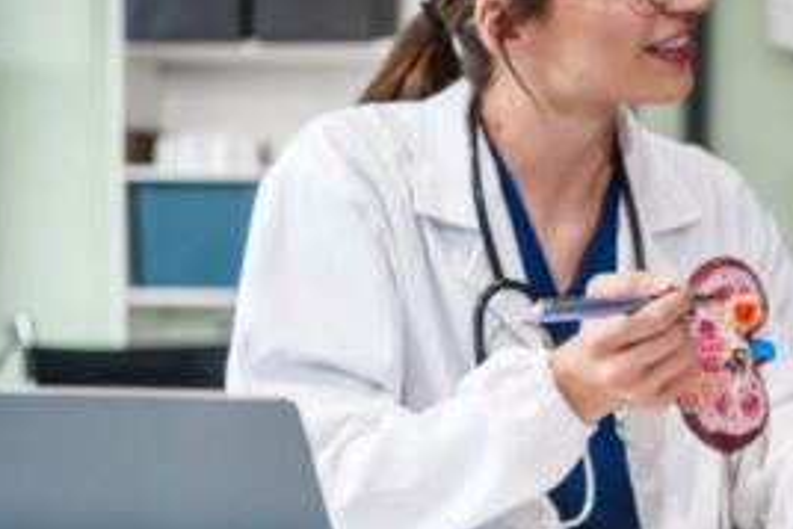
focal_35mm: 84
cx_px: 633
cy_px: 387
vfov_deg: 16.2
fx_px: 1851
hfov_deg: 23.8
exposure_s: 1/200
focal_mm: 50
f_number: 2.5
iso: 320
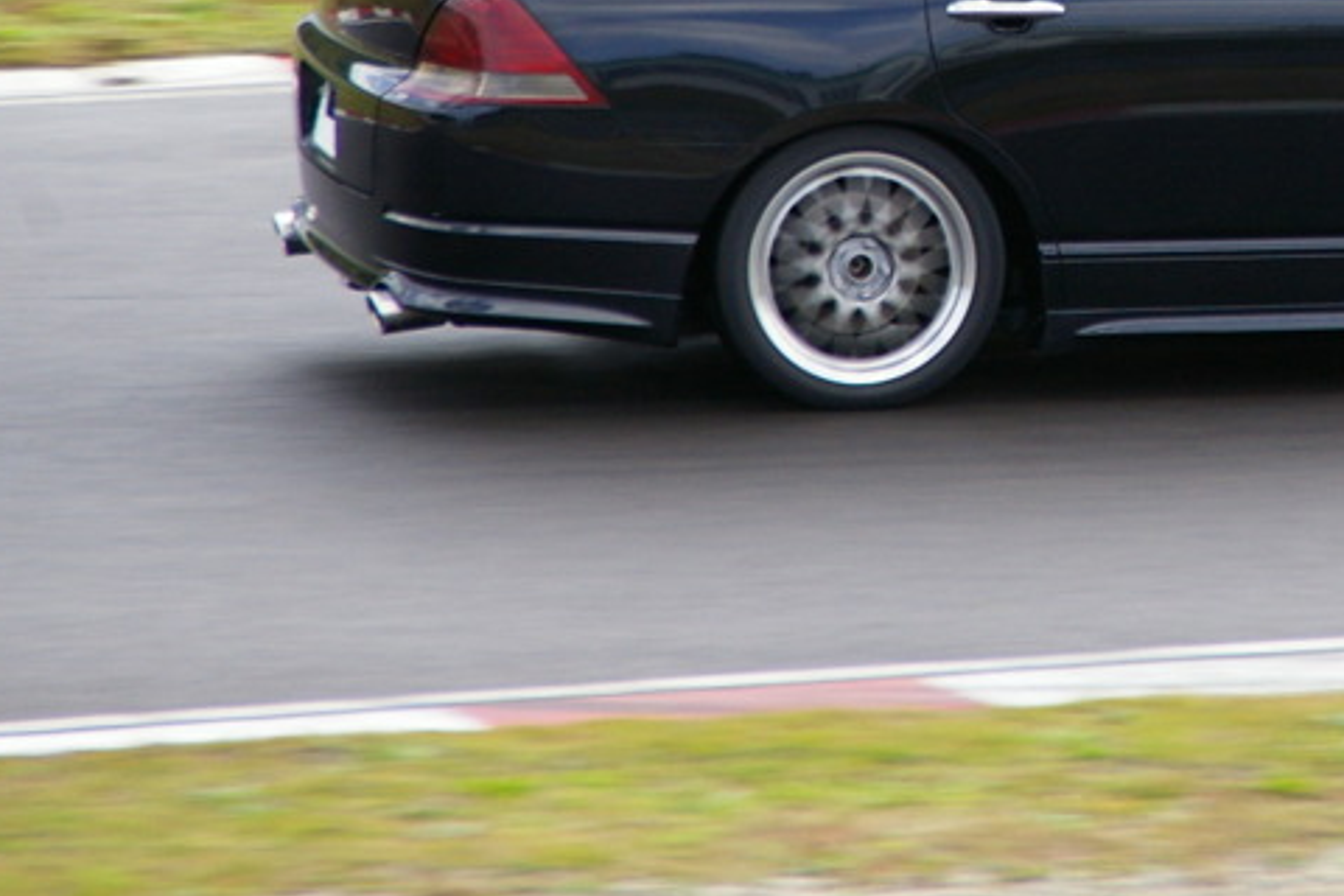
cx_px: 1215
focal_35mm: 576
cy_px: -45
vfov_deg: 2.4
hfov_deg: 3.6
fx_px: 21502
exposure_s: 1/250
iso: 400
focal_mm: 180
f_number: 8
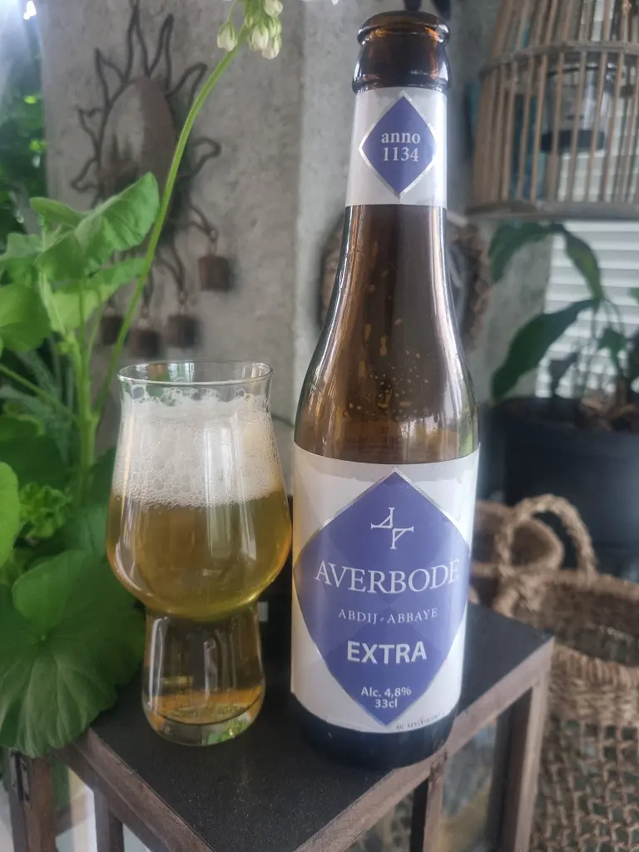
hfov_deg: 53.1
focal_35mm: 26
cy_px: 426
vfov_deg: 67.3
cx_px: 320
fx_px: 640
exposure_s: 1/33
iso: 640
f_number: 1.8
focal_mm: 5.4
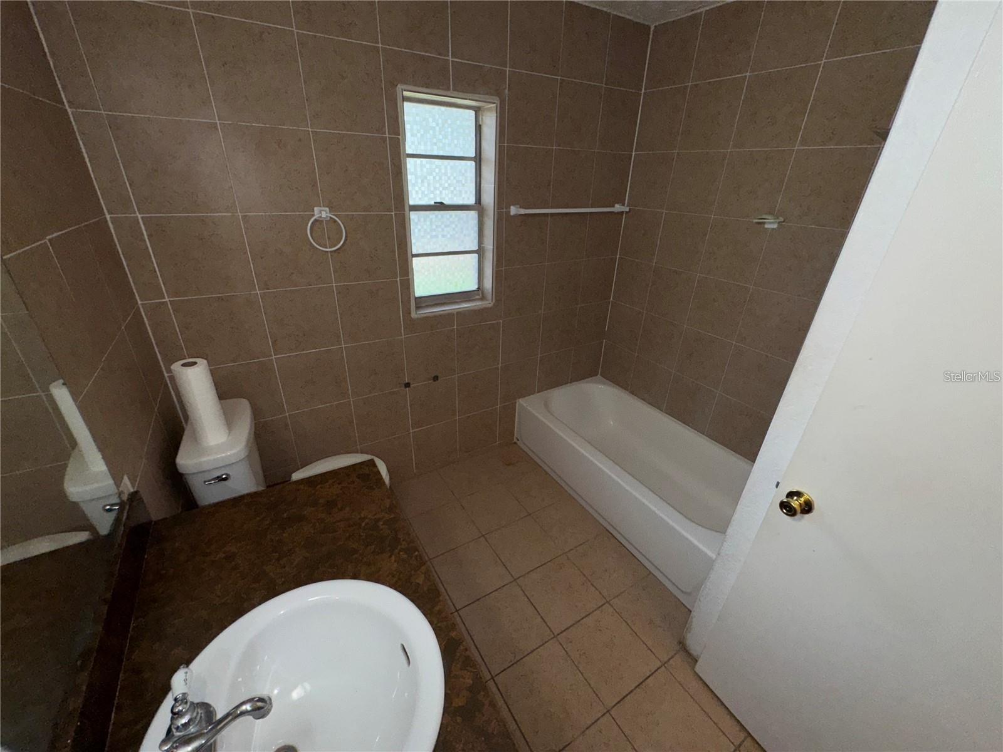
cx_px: 502
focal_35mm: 14
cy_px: 376
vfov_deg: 85.7
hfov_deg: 102.1
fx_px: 406
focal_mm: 2.22
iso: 64
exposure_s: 1/122
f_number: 2.2
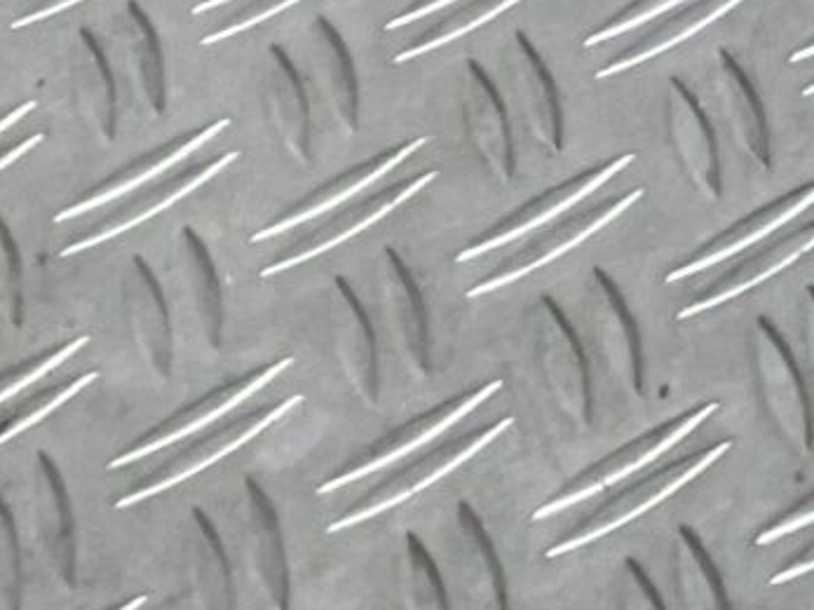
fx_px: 5030
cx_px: 2602
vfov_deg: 6.4
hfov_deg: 7.8
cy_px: -1159
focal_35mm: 214
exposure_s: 1/50
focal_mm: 3
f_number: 1.8
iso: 200
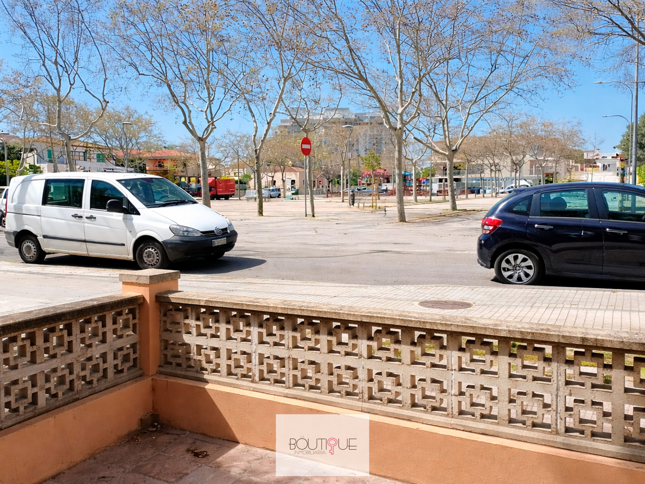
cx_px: 322
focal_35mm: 15
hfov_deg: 98.2
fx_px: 279
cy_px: 242
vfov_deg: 81.7
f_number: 2.2
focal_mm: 1.65
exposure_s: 1/50
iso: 140
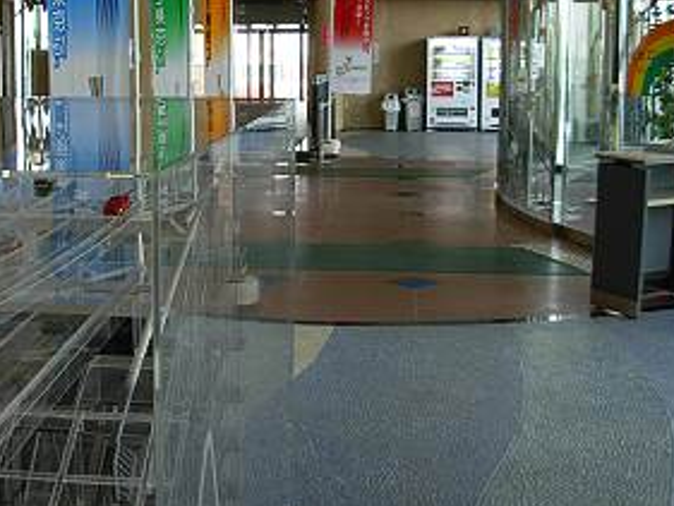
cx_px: 225
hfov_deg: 35.2
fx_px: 1052
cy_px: 165
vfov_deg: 26.9
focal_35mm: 54
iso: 79
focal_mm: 6.3
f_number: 2.9
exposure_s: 1/34.8
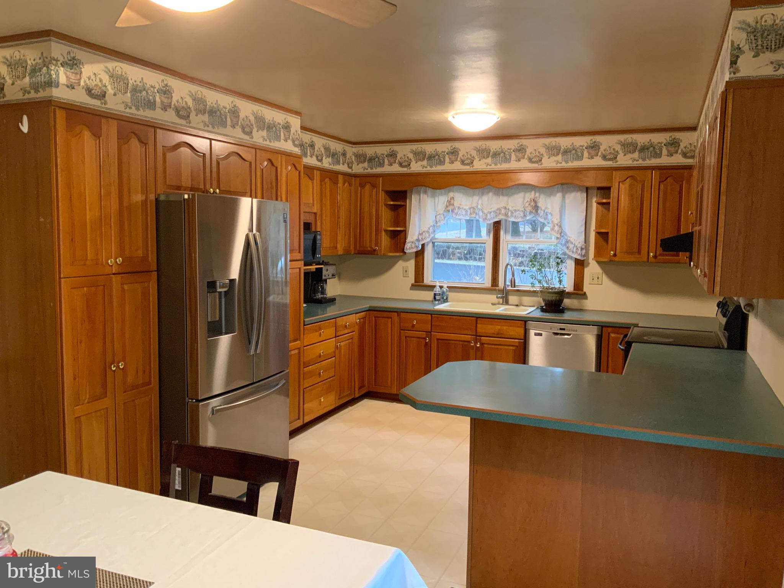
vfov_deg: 48.2
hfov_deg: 61.7
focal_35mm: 29
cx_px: 392
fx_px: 657
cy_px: 294
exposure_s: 1/60
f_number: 1.8
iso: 200
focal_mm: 3
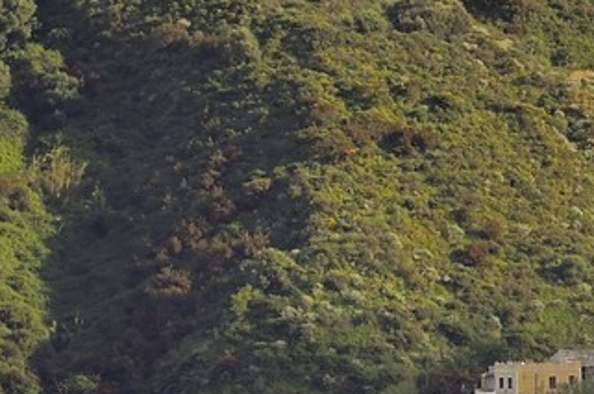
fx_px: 15190
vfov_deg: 1.5
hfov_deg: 2.2
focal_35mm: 922
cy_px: 220
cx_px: 1447
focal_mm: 185
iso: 200
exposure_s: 1/320
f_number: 10
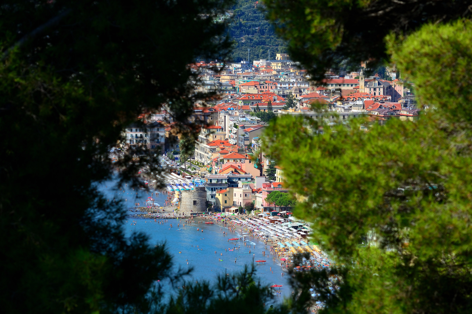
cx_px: 236
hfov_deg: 11.4
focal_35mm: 180
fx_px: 2358
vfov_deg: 7.6
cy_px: 157
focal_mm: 120
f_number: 8
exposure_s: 1/320
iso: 100
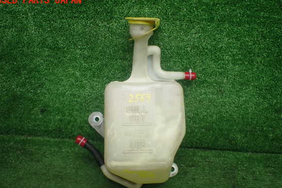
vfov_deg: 41.1
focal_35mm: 32
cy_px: 103
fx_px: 251
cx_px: 138
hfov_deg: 58.7
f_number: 2.3
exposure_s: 1/125
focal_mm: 5.4
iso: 320
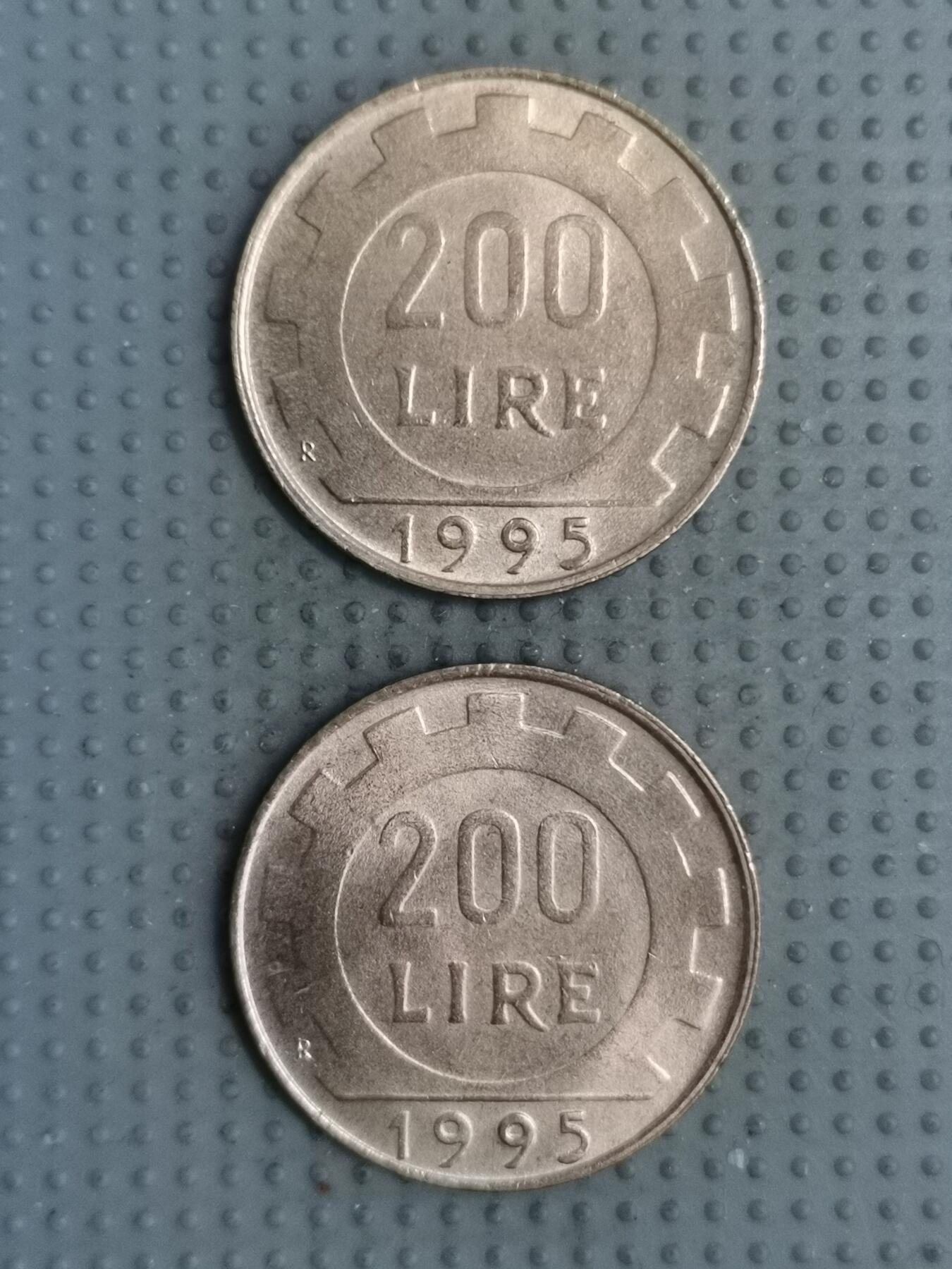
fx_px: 1907
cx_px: 476
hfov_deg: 28.0
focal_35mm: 52
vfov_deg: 36.8
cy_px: 634
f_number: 1.8
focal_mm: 4.75
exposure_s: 1/30
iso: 250
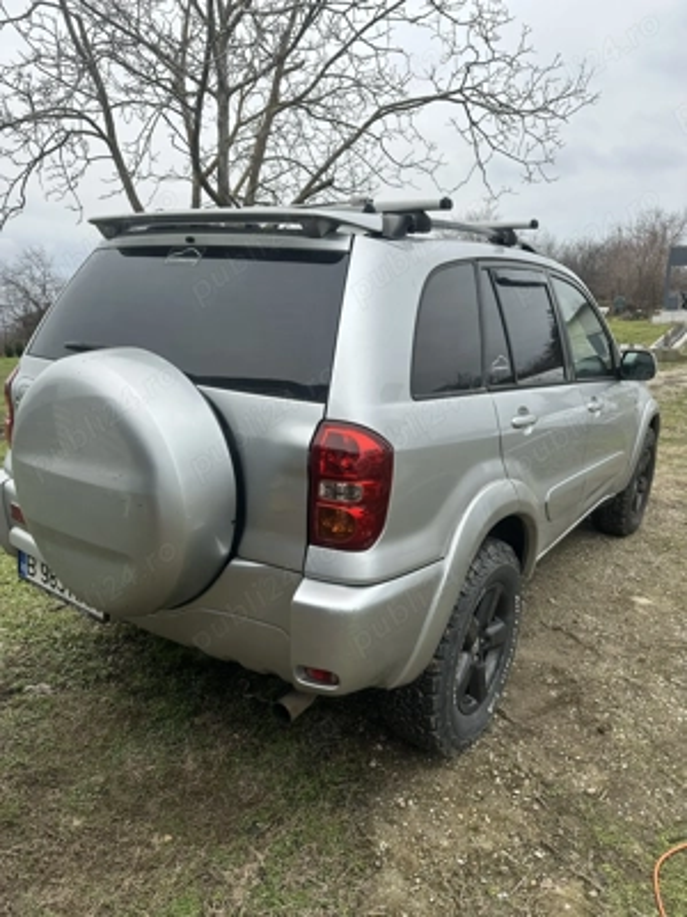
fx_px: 635
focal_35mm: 24
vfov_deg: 71.6
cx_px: 344
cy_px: 458
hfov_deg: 56.8
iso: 80
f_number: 1.78
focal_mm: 6.86
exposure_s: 1/709
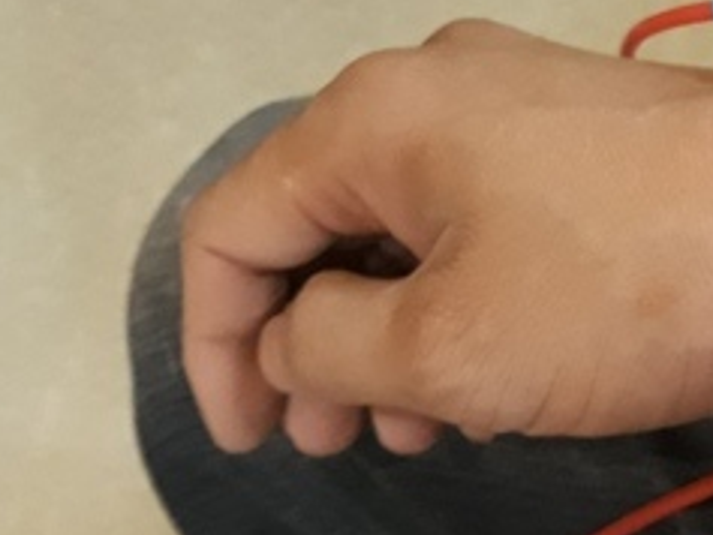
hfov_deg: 24.5
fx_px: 1504
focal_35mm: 73
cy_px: 258
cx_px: 818
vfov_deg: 20.2
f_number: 1.7
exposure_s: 1/24
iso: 400
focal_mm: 3.71
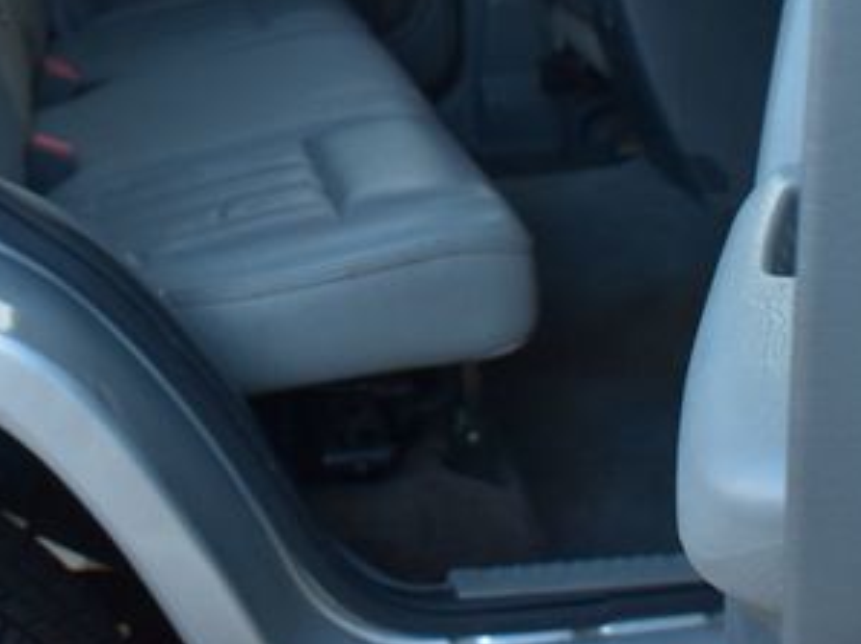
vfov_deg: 22.1
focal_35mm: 65
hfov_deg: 29.7
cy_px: 92
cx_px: 298
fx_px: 1616
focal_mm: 21
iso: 1600
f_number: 5
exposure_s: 1/15
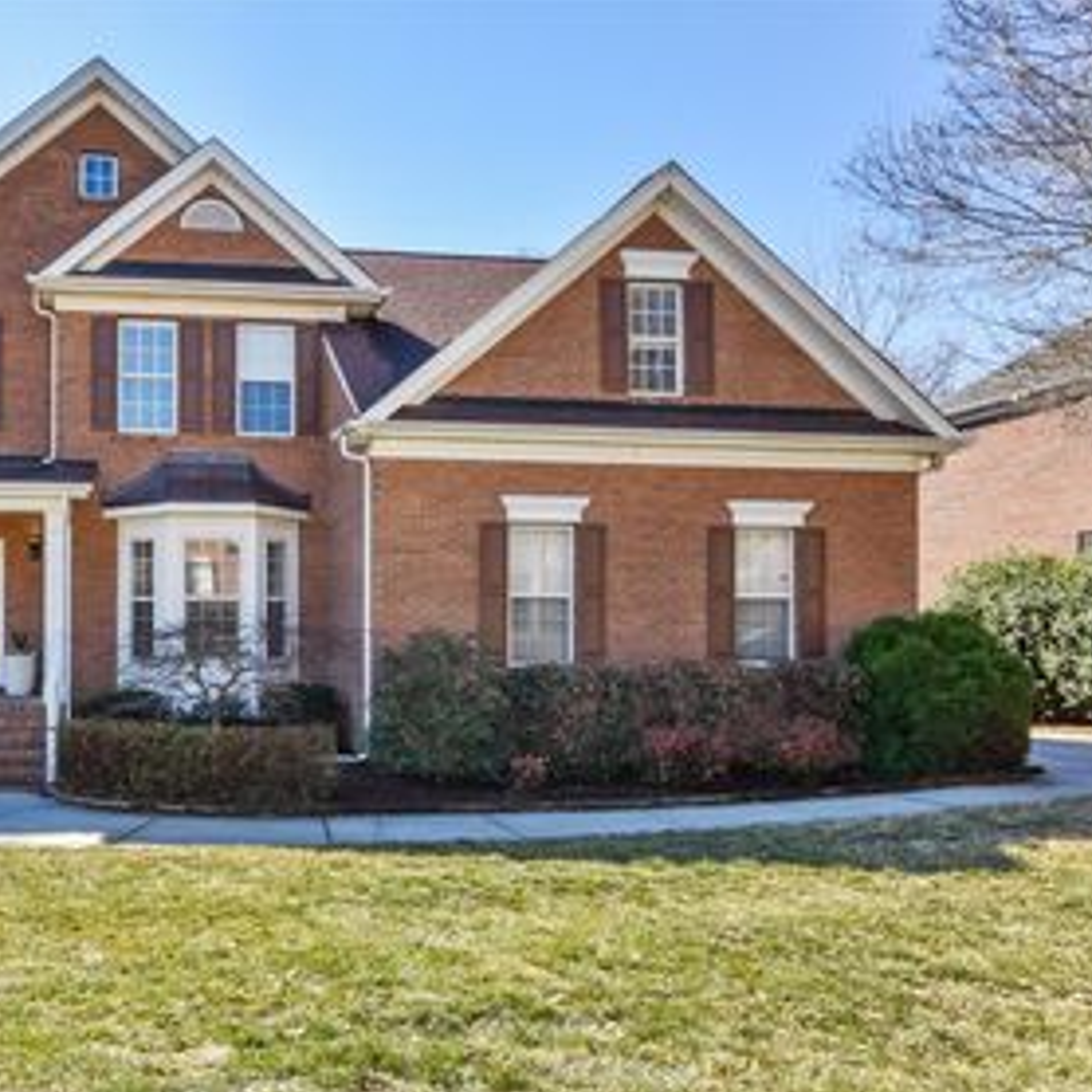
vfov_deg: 59.8
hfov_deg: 56.7
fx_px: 942
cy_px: 650
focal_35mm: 26
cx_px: 251
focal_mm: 11.5
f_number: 7.1
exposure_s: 1/200
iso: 100
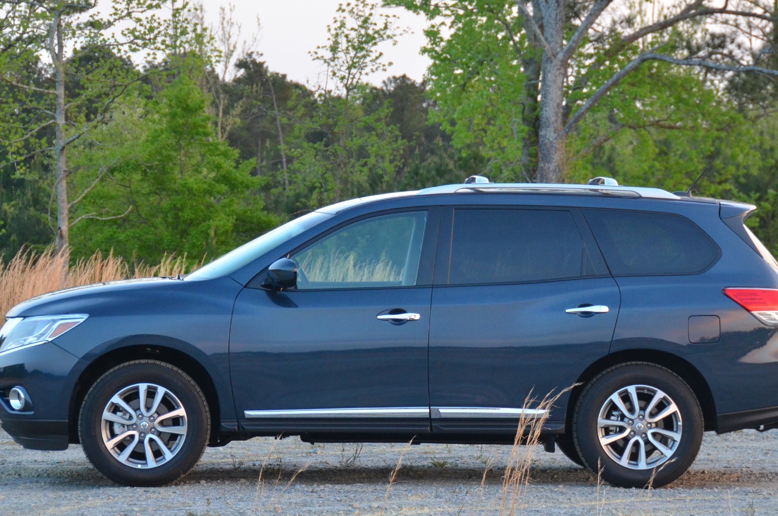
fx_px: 3580
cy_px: 260
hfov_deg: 12.4
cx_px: 392
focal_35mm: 166
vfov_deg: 8.2
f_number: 5
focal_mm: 82
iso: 1600
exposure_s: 1/80
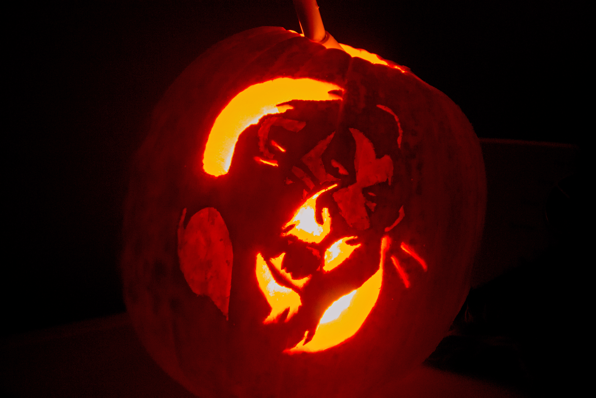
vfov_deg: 18.2
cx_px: 298
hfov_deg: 27.0
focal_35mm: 75
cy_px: 199
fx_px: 1242
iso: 3200
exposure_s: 1/15
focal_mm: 50
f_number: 5.6
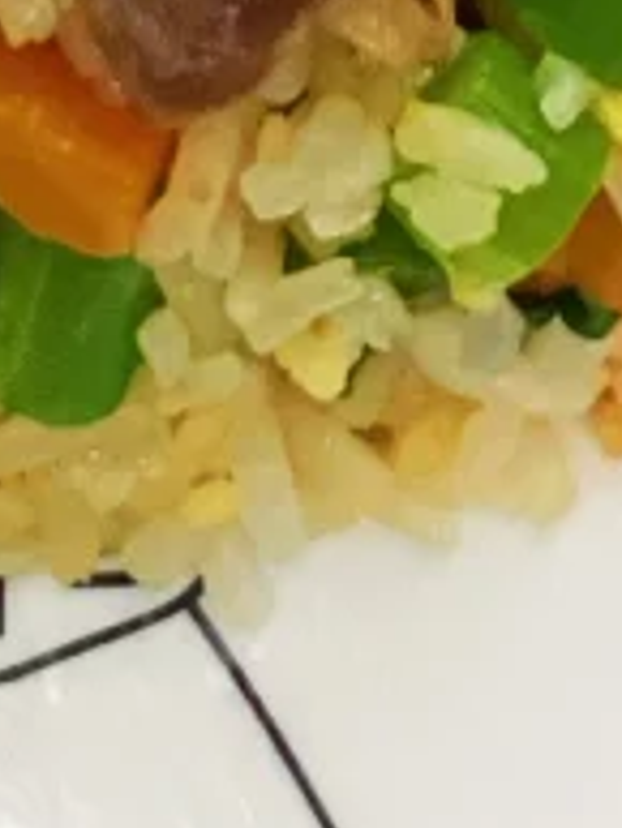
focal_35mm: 387
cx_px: -549
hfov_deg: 3.8
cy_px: -1587
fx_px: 9262
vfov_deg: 4.9
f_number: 2
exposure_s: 1/75
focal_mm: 6
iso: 250
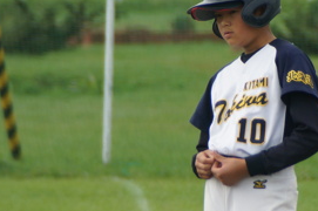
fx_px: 12510
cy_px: 94
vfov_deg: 1.0
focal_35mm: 1418
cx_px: 250
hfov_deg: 1.5
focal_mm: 250
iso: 160
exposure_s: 1/400
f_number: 6.3
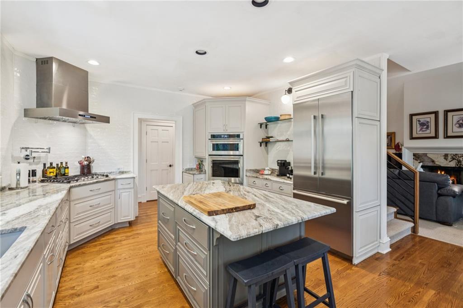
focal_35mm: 16
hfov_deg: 96.8
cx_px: 232
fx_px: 206
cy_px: 154
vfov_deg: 73.7
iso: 400
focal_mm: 16
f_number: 5.6
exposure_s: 1/30
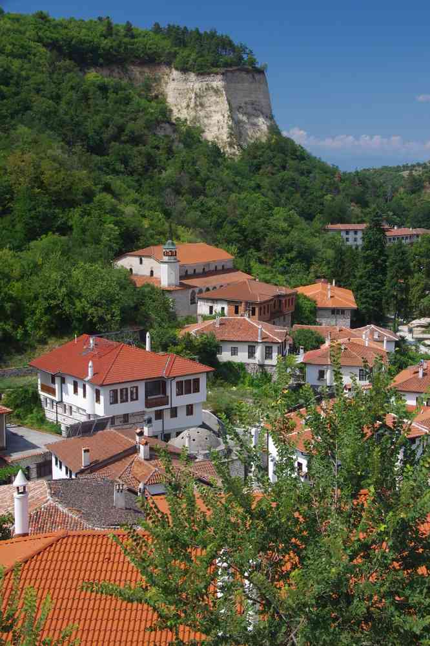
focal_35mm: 49
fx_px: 878
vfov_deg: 40.3
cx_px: 215
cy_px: 323
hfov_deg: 27.5
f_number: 11
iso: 200
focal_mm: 32.5
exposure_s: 1/80
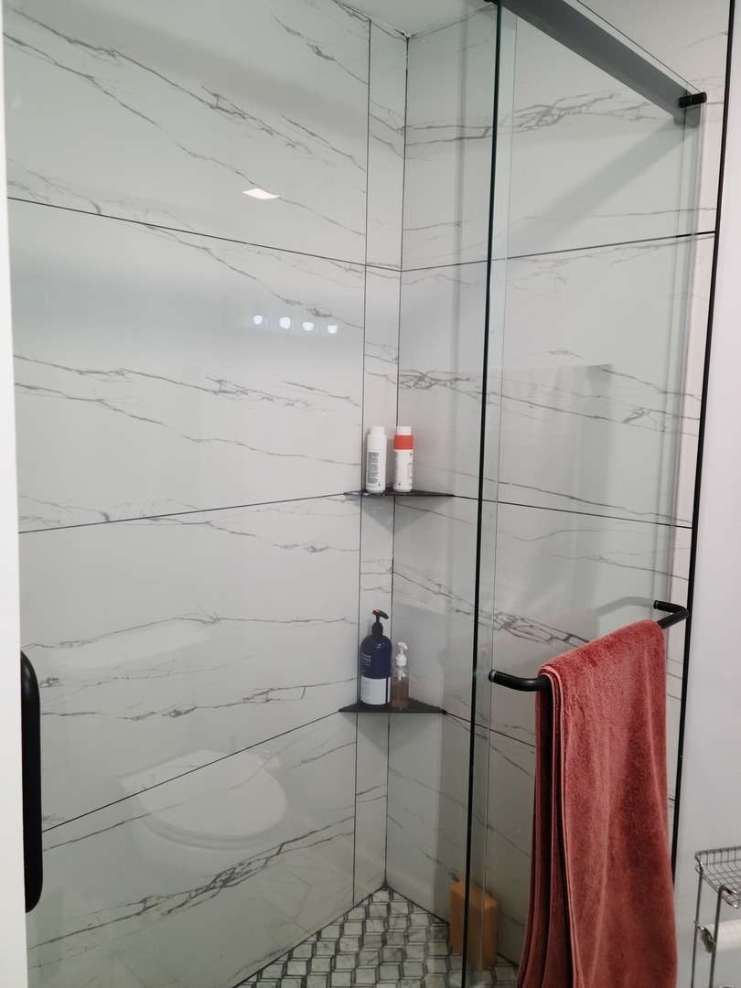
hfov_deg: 49.7
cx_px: 370
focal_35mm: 28
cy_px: 494
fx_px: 799
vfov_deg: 63.4
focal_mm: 5.9
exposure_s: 1/60
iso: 160
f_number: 2
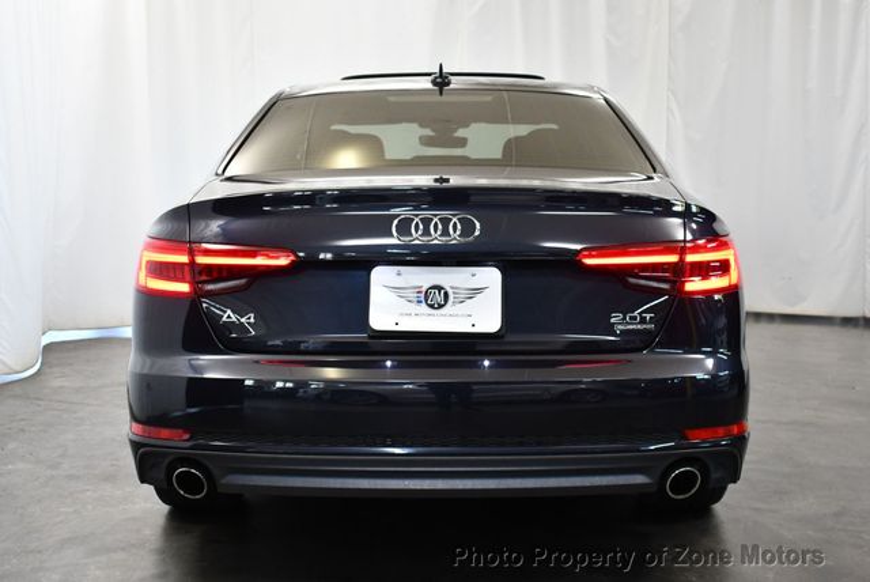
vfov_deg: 30.6
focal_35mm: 44
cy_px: 291
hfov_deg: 44.5
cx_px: 435
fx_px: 1064
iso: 1000
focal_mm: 22
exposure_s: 1/125
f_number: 3.8
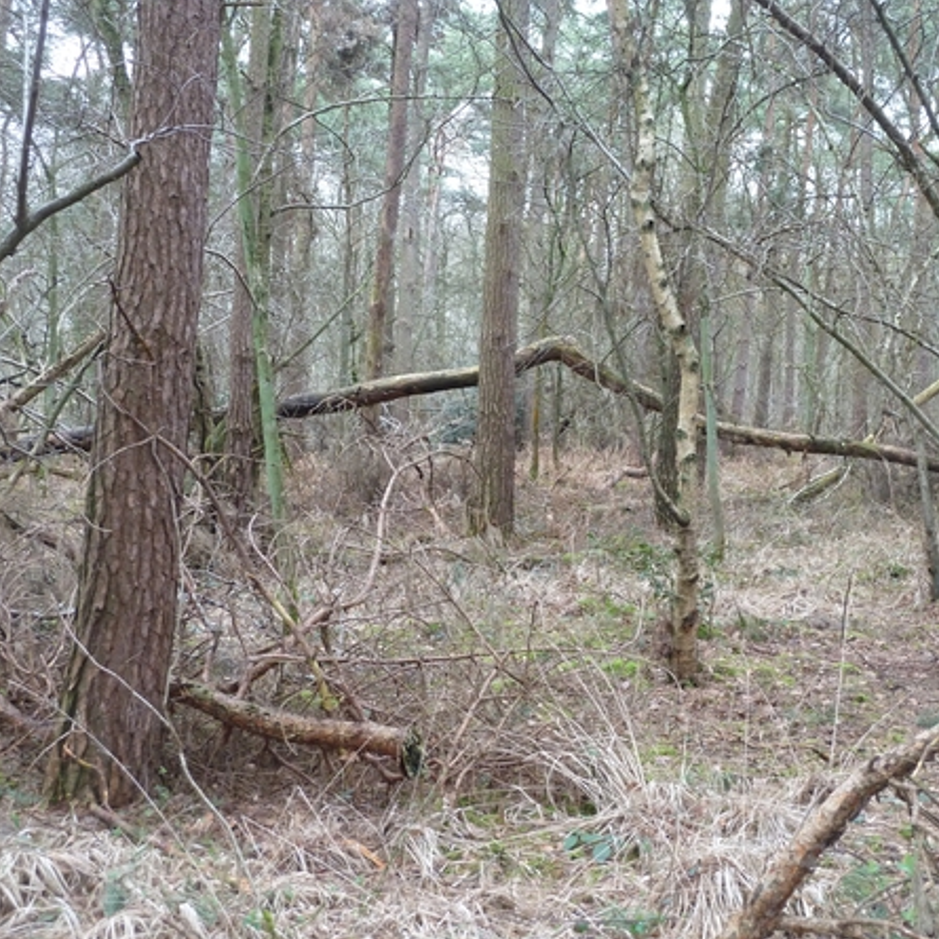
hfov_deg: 33.7
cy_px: 471
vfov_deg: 34.0
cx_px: 622
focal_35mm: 50
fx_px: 1534
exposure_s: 1/30
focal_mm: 6.9
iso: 160
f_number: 3.7
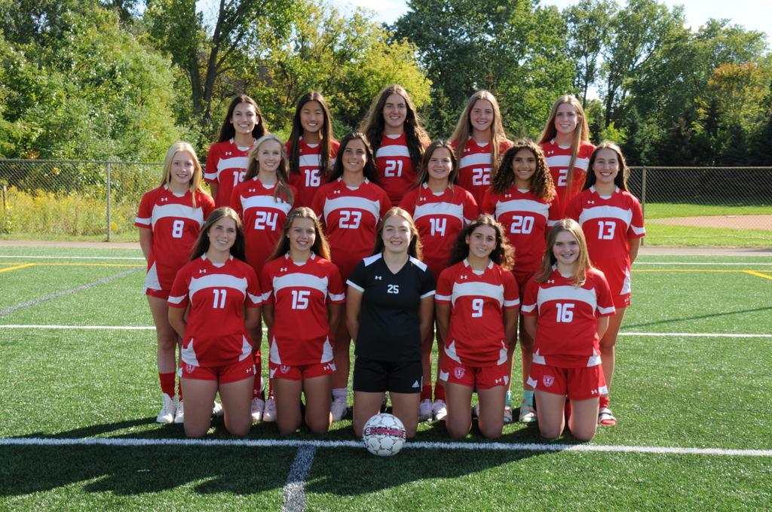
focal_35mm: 52
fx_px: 1124
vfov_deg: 25.7
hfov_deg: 37.9
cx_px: 386
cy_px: 256
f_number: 16
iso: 200
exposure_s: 1/50
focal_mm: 35
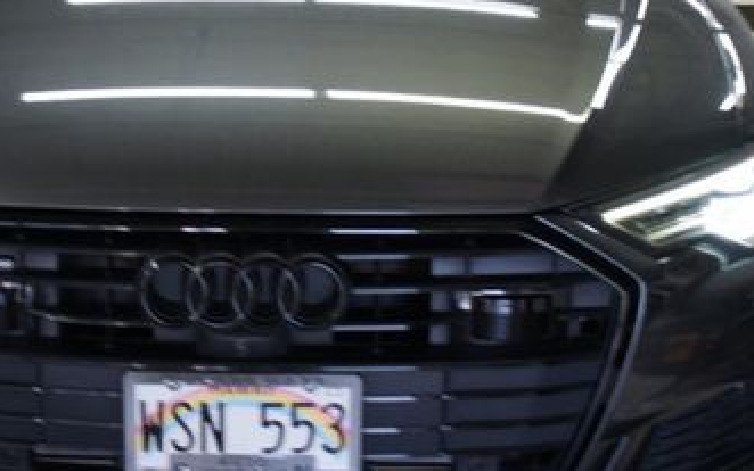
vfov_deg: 20.9
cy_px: 157
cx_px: 251
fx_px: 1274
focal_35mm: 62
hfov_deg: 32.7
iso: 250
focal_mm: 21
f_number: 4
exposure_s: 1/40
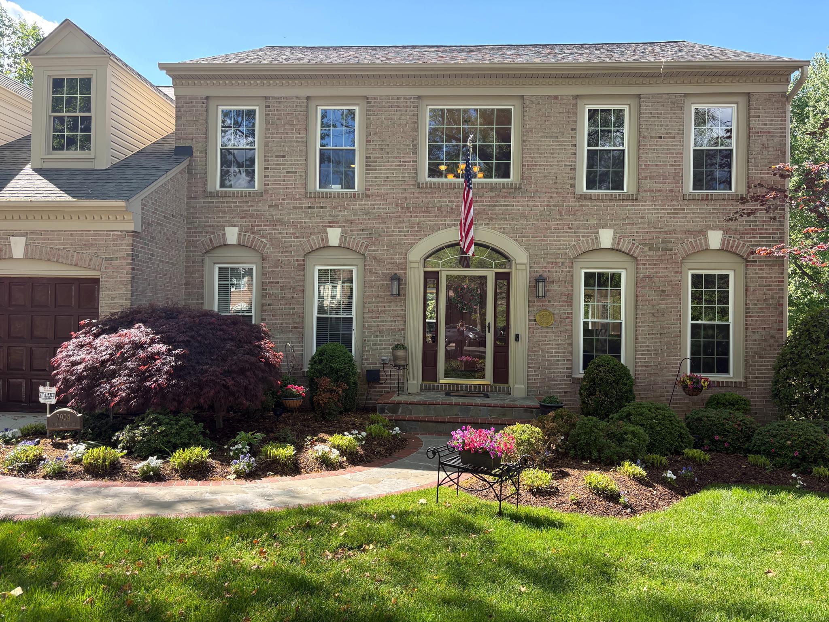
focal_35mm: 26
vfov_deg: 53.1
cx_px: 414
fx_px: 623
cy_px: 311
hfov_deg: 67.3
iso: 64
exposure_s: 1/694
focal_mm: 5.96
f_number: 1.6
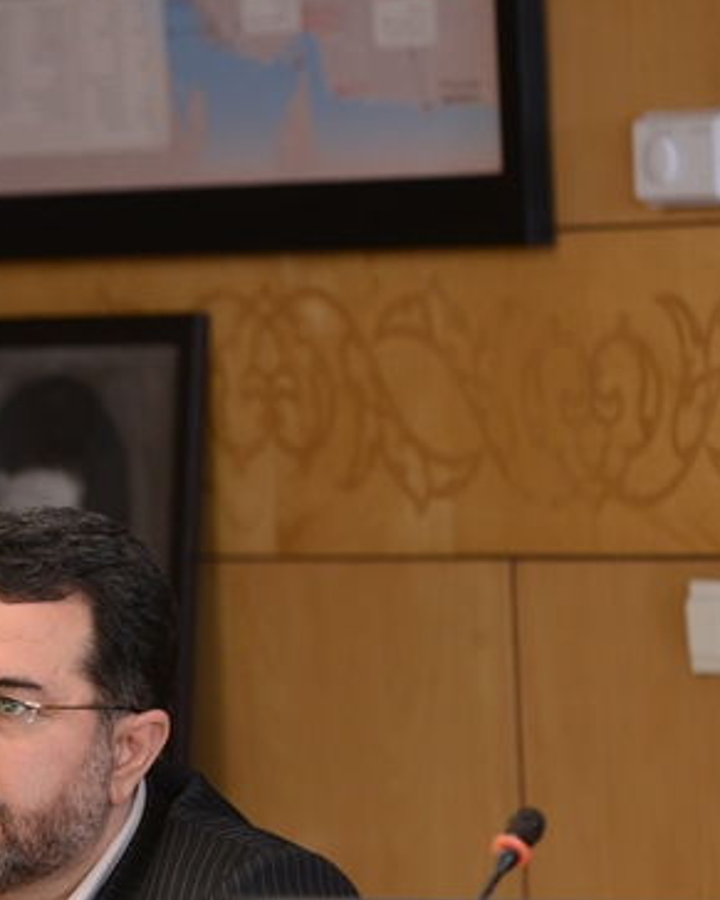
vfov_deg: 3.9
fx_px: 13191
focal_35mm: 495
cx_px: -37
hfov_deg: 3.1
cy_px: 962
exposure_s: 1/100
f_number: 4
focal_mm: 160
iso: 640
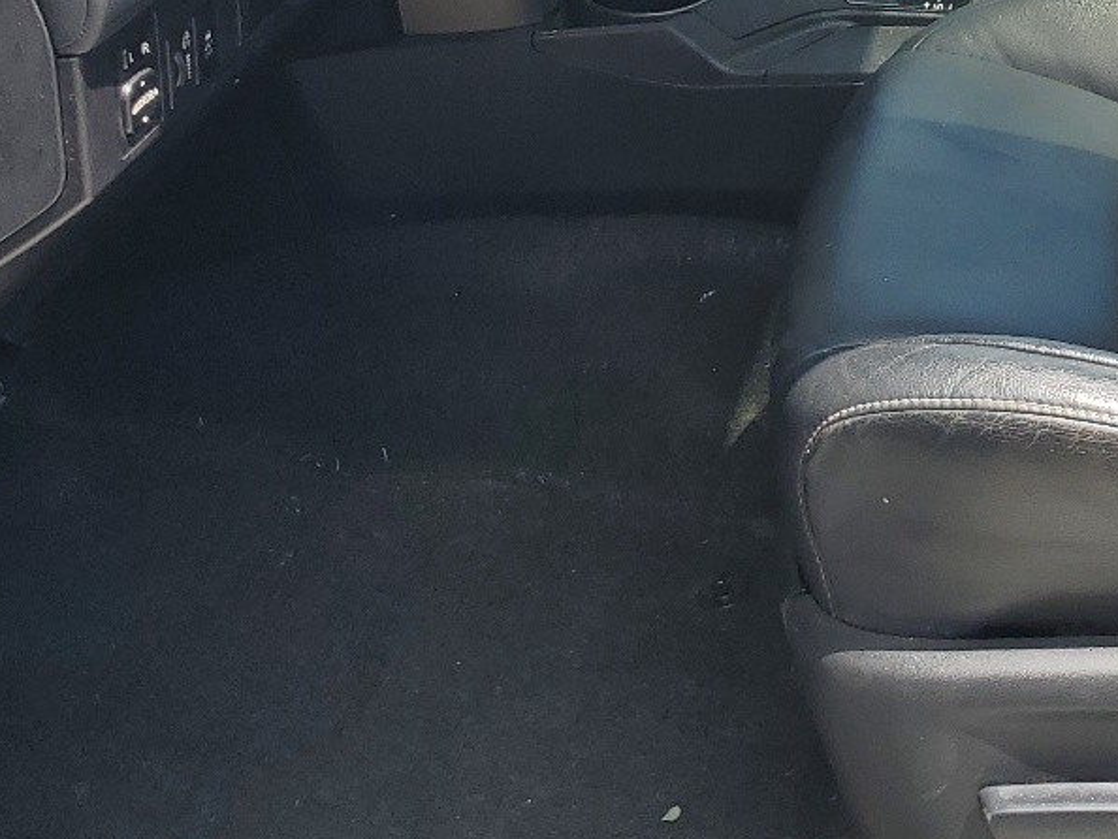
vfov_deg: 19.6
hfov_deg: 26.5
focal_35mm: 70
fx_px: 2262
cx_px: 1067
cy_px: -213
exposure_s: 1/1111
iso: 50
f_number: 1.5
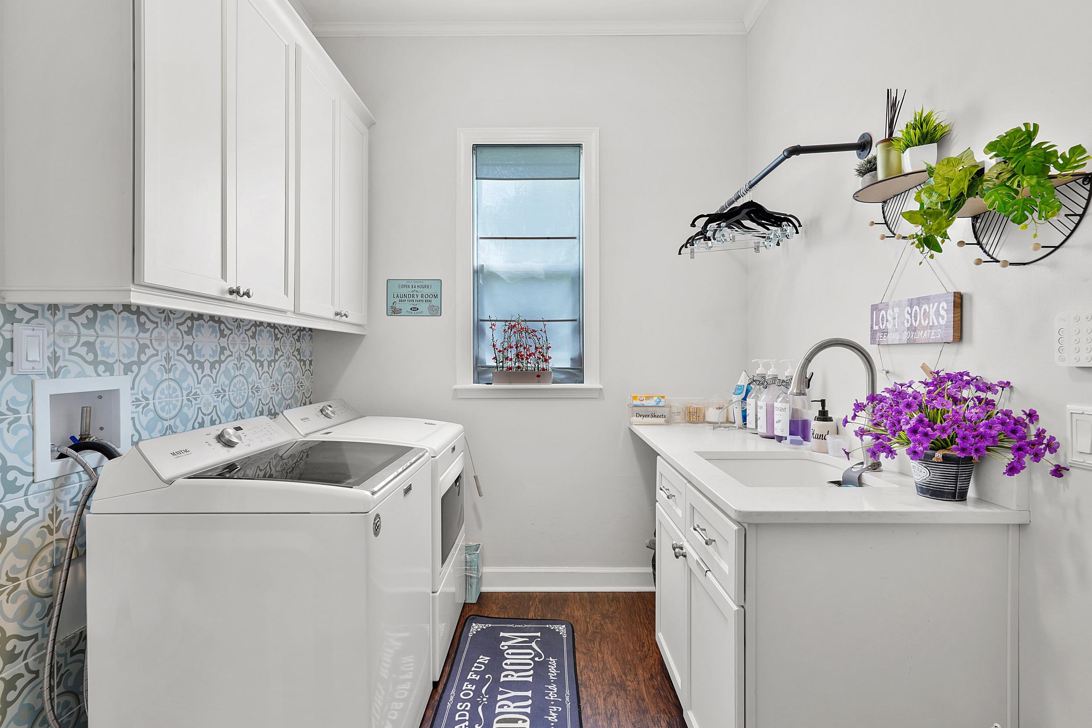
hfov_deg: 93.3
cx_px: 546
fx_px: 516
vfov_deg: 70.4
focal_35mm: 17
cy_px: 364
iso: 100
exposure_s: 3.2
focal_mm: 17
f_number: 8
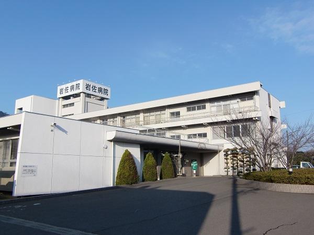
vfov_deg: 42.9
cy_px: 118
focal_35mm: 33
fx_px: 299
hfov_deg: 55.4
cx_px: 157
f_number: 7.2
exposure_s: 1/200
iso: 64
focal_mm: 5.8
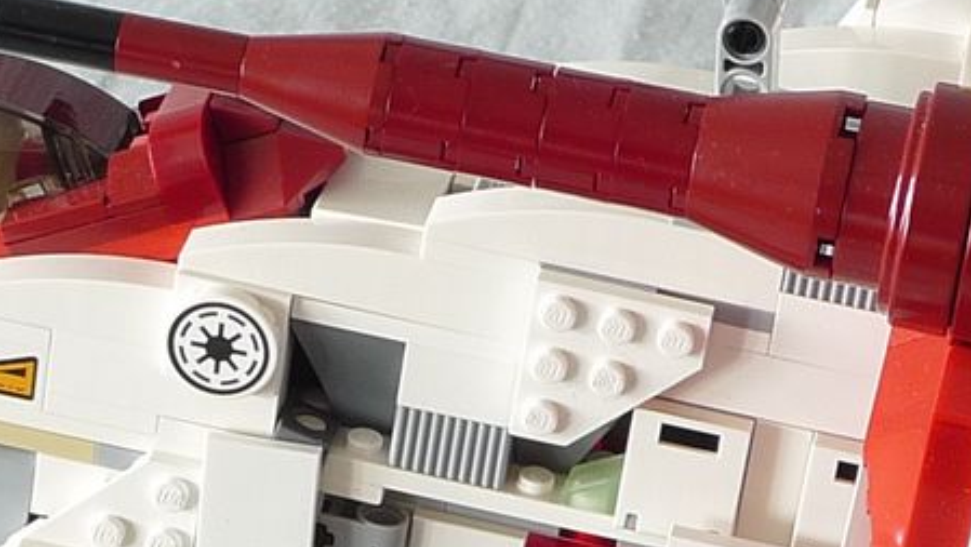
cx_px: 575
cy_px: 510
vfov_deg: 4.8
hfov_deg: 8.6
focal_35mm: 252
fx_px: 6491
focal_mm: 12.1
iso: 80
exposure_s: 1/2.5
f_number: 4.5
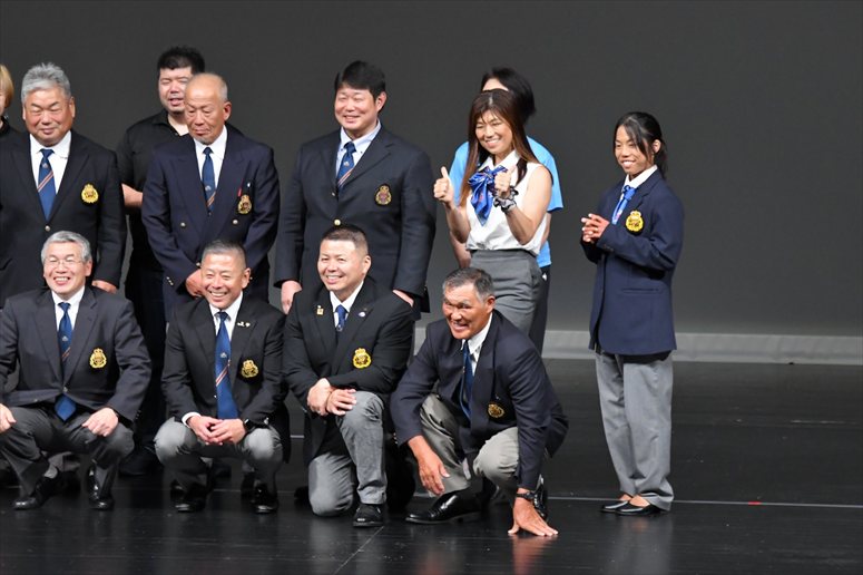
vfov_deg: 5.1
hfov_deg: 7.6
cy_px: 288
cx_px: 432
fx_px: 6469
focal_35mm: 270
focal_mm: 180
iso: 4000
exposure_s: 1/400
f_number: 5.6
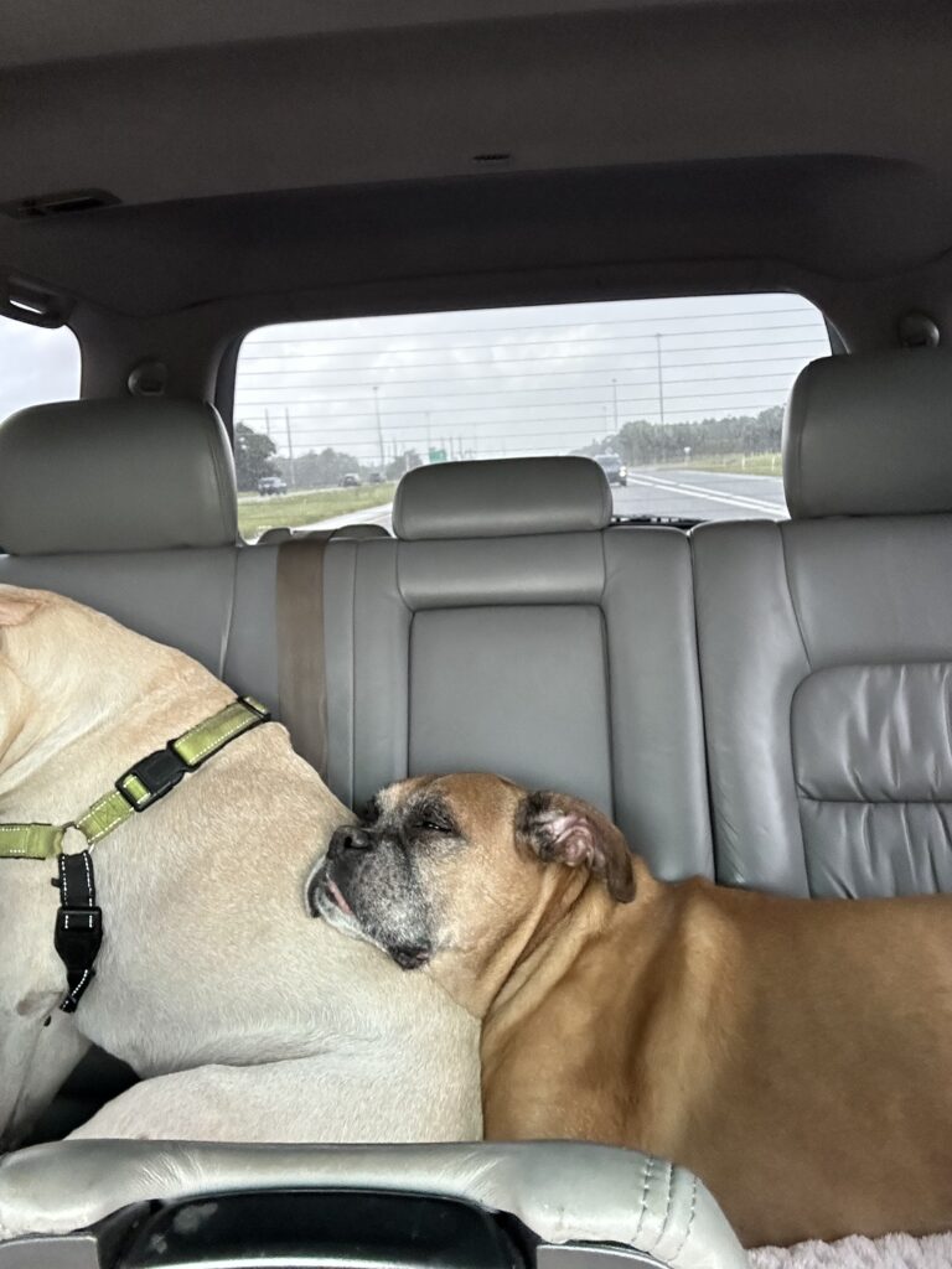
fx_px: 1100
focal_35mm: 30
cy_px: 634
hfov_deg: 46.8
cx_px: 476
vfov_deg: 60.0
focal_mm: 2.69
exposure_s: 1/60
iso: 200
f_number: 1.9
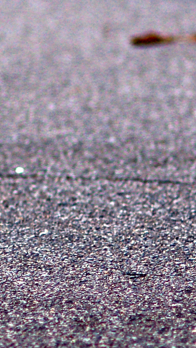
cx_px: 98
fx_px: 3646
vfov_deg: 5.5
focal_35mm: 395
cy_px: 78
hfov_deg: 3.1
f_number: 1.8
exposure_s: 1/1250
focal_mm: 85
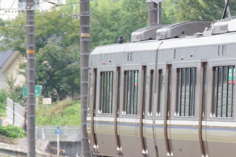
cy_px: 85
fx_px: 4372
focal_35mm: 667
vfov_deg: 2.1
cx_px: 258
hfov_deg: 3.1
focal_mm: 200
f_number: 8
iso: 800
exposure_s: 1/500
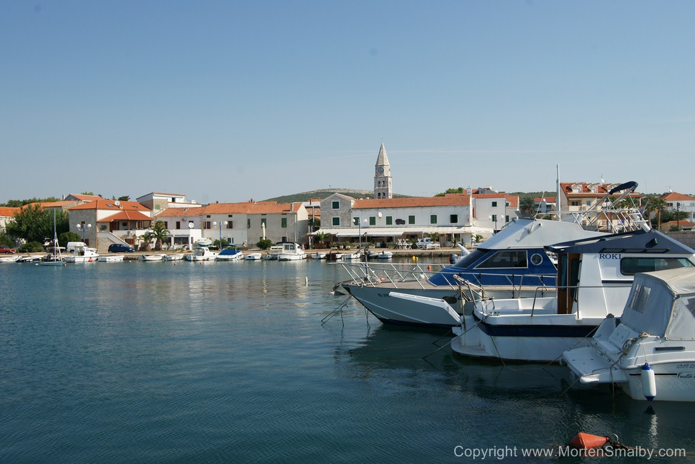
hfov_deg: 54.4
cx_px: 348
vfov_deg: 37.9
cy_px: 232
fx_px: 676
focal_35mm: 35
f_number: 10
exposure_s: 1/500
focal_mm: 35
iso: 200
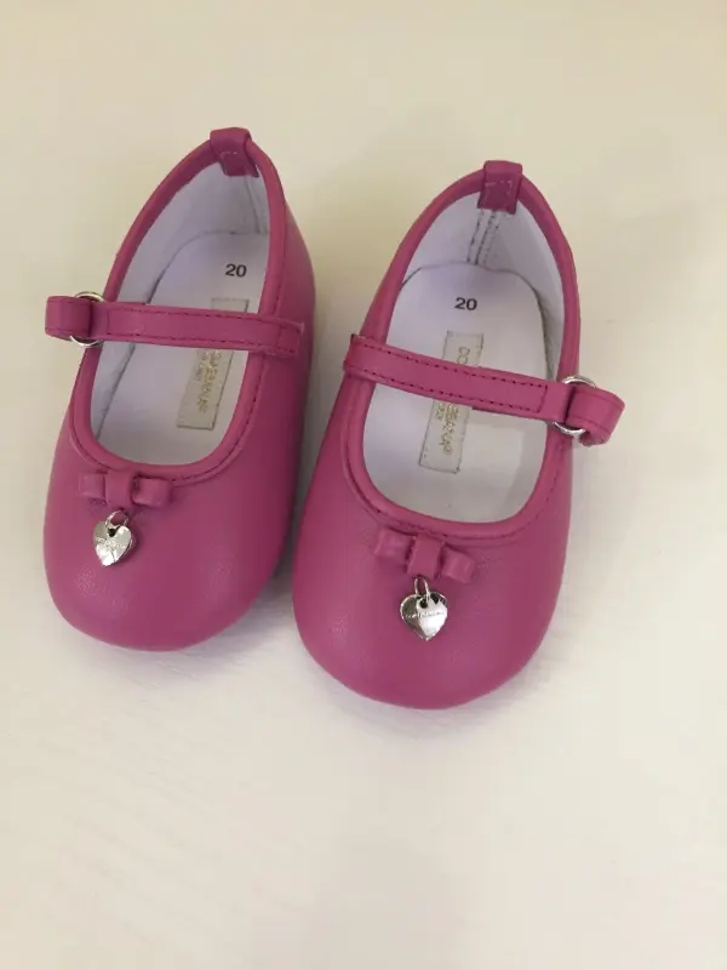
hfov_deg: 48.2
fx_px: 812
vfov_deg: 61.7
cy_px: 485
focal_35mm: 29
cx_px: 364
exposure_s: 1/33
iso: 160
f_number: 2.2
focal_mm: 4.15
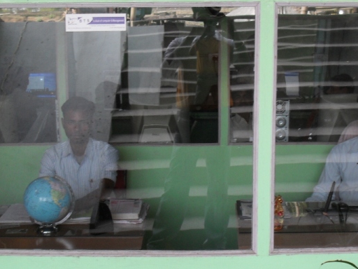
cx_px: 234
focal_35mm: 57
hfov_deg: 33.5
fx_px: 589
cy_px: 120
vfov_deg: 25.6
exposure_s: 1/45
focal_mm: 6.3
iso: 80
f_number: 2.8
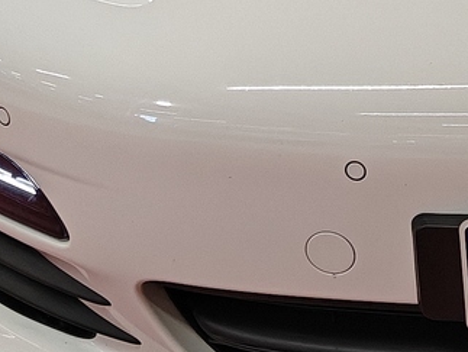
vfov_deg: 10.5
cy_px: -126
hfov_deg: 13.4
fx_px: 1868
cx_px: 732
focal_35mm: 138
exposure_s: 1/100
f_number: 1.8
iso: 100
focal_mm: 5.59
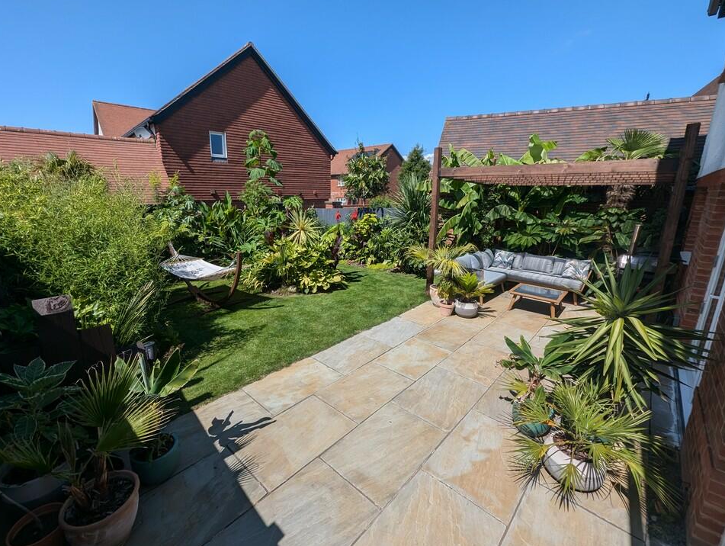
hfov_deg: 101.9
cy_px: 270
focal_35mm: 14
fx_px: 294
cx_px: 344
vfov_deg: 85.8
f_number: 2.2
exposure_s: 1/2179
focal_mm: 1.95
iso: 46
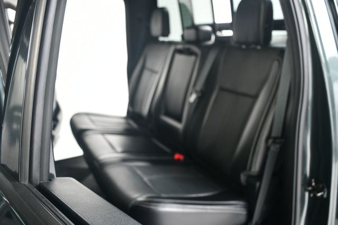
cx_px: 169
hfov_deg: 55.8
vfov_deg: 38.8
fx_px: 319
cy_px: 112
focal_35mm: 34
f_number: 3.8
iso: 100
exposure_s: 1/160
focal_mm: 23
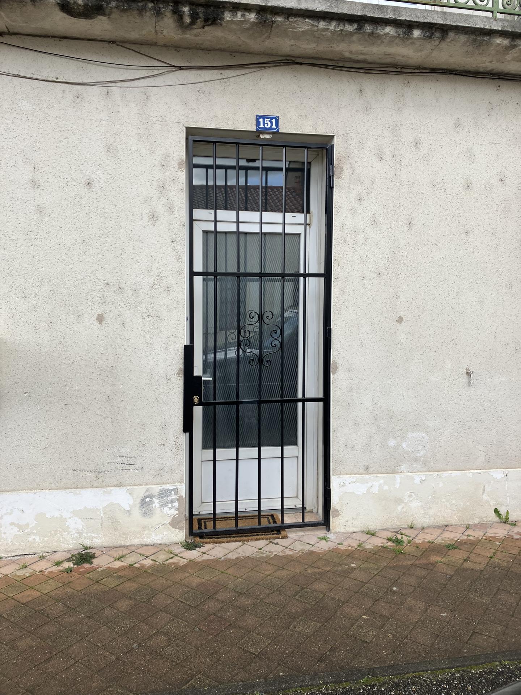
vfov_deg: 63.4
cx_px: 260
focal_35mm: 28
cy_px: 348
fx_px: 562
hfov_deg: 49.7
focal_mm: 3.99
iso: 32
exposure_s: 1/565
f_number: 1.8
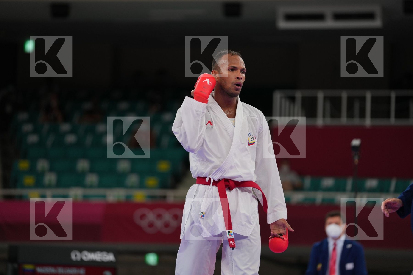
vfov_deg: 8.6
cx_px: 206
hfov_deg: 12.9
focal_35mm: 159
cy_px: 138
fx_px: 1824
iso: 500
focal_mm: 159
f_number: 2.8
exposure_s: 1/1000
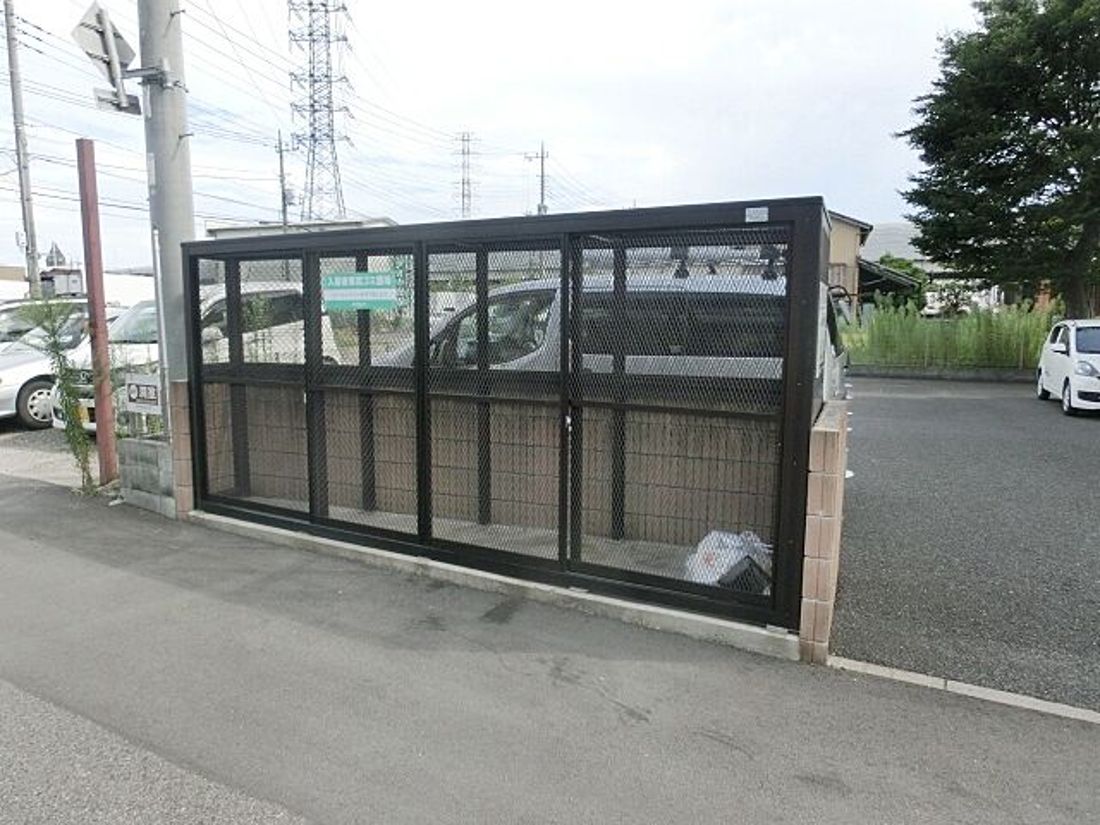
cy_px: 412
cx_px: 550
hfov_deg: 71.6
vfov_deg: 56.8
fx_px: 763
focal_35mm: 24
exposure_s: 1/1000
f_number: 3
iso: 80
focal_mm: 4.24
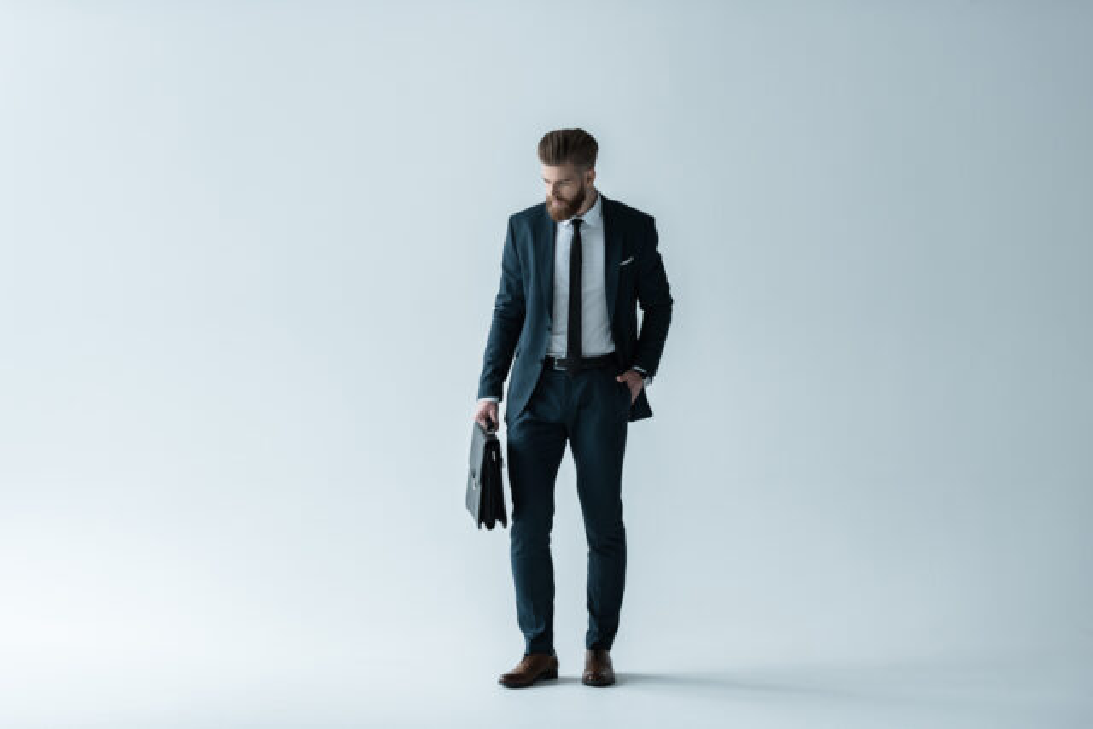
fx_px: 2581
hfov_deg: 23.9
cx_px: 546
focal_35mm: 85
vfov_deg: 16.1
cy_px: 364
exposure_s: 1/100
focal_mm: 85
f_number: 2.8
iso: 400
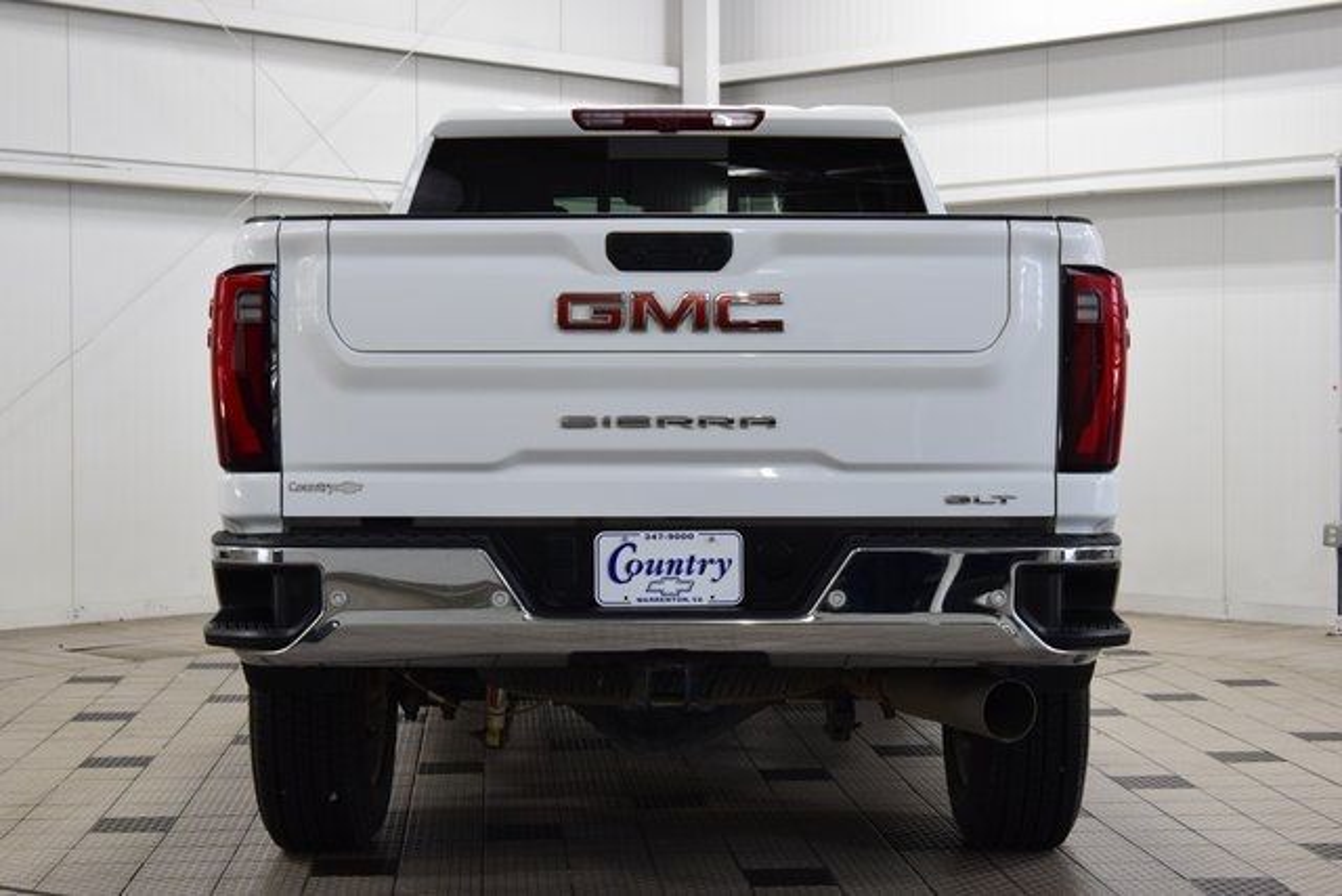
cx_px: 671
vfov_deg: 21.6
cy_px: 448
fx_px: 2349
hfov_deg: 31.9
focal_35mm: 63
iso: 1600
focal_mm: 42
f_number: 7.1
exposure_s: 1/60
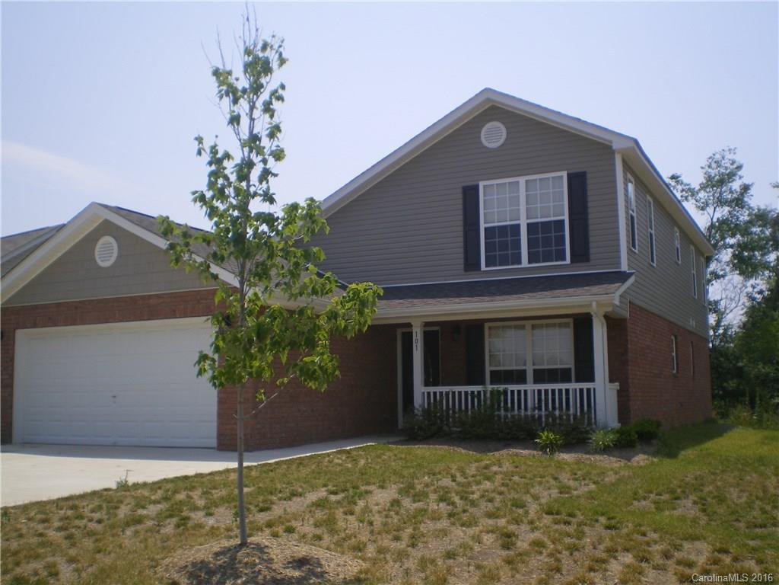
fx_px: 855
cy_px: 292
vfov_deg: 37.7
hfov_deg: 49.0
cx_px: 390
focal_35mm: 38
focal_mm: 6.3
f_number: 4.6
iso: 64
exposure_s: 1/400
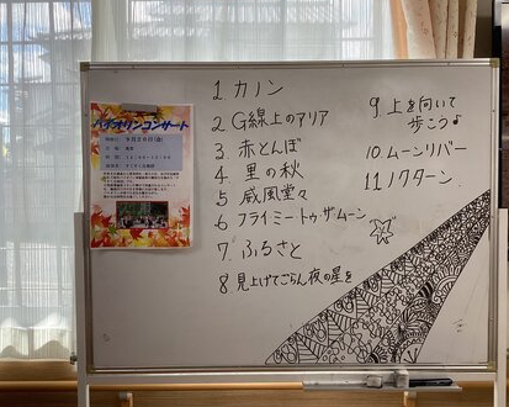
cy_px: 200
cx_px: 272
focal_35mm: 33
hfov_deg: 54.2
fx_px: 497
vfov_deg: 44.5
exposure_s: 1/120
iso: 64
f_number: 2.4
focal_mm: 3.3
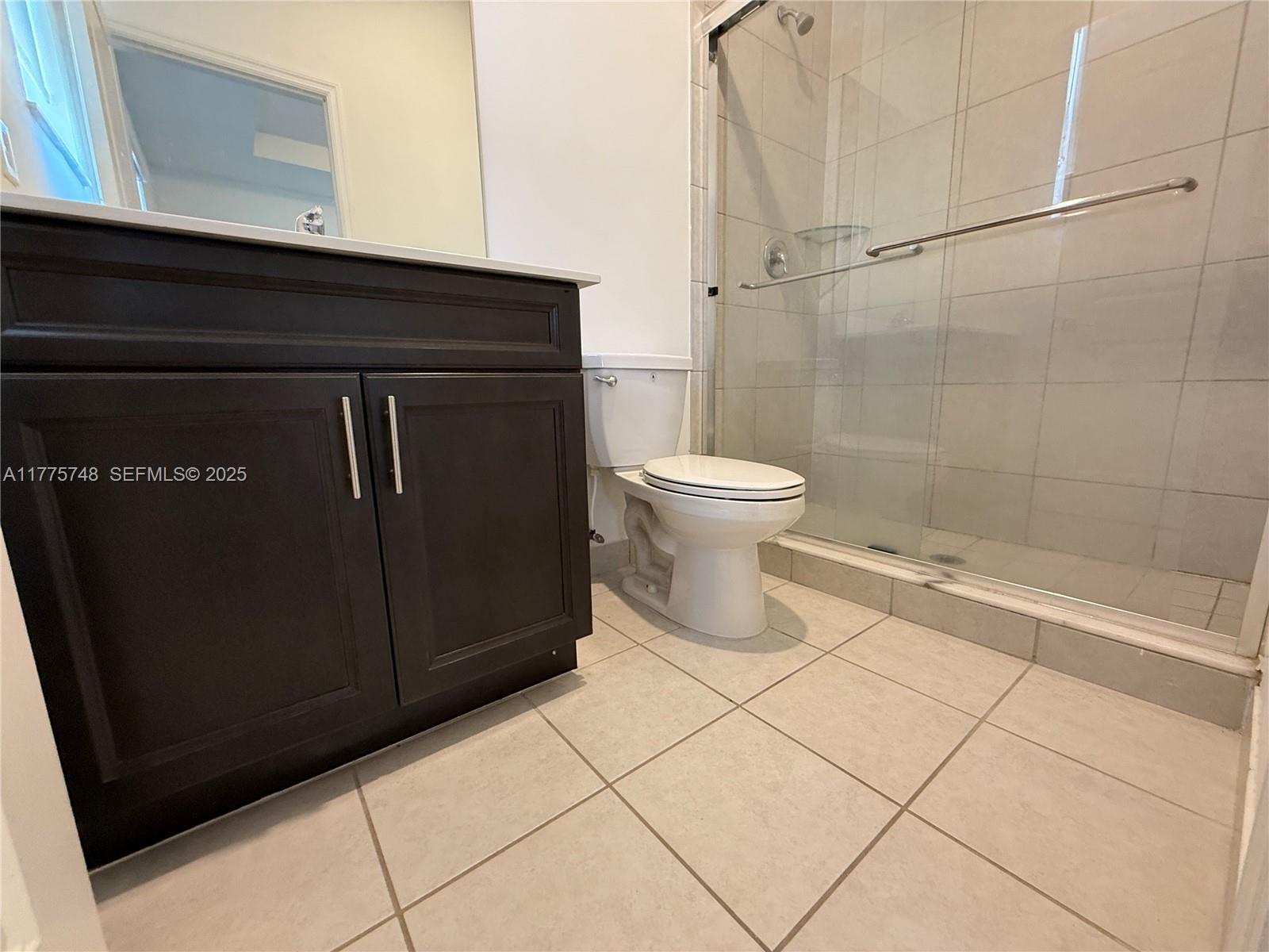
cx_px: 634
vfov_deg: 85.7
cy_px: 476
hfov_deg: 102.1
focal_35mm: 14
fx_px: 513
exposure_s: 1/60
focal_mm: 2.22
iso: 320
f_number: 2.2
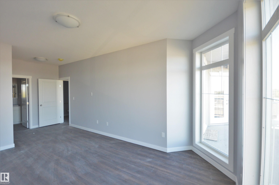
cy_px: 92
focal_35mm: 15
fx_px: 116
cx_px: 140
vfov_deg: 77.2
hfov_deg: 100.4
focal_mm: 10
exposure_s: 1/80
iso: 400
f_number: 4.5
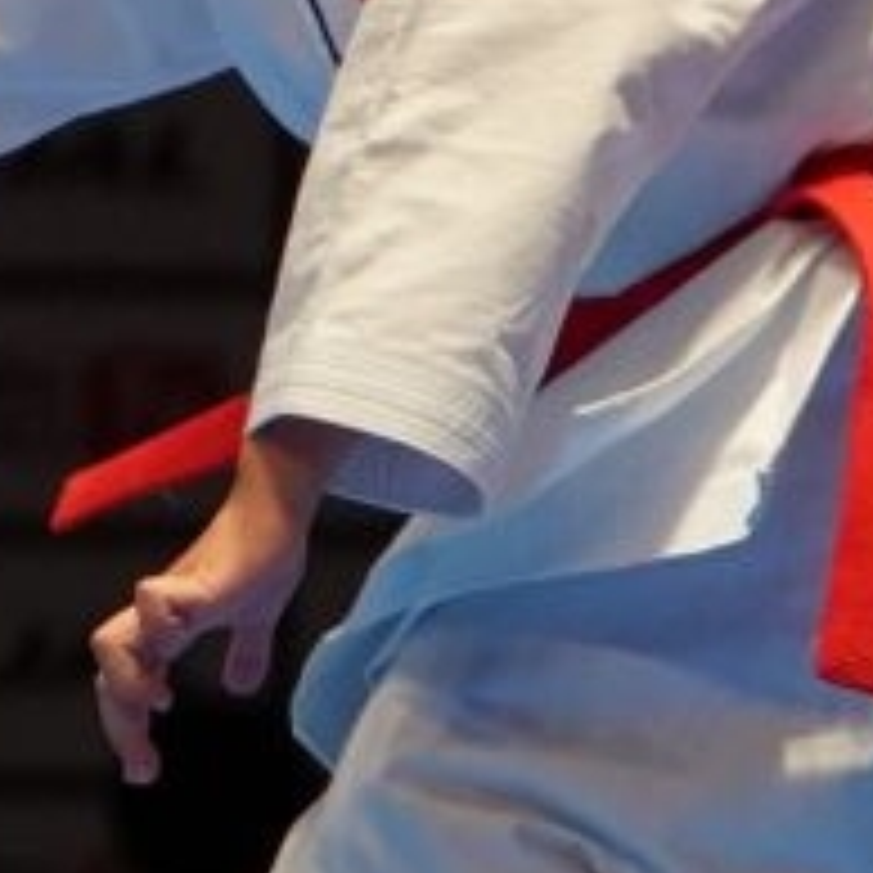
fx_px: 22997
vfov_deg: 2.2
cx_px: -2858
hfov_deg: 2.1
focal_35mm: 806
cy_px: -76
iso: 1600
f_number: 2.8
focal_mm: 102
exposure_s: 1/1000
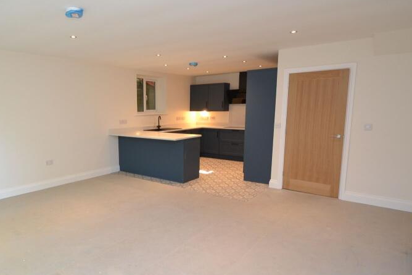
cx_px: 154
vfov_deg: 55.0
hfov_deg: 74.8
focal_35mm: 23
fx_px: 263
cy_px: 147
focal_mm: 10
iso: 560
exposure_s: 1/60
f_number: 3.5
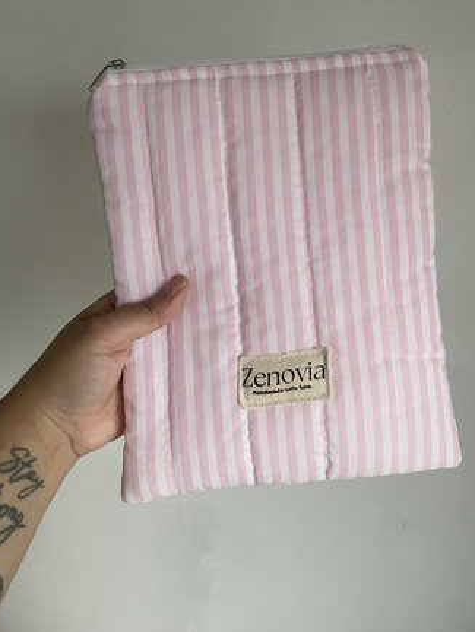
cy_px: 259
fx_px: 585
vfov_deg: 56.5
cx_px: 279
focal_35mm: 32
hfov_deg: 44.0
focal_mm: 4.2
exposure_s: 1/60
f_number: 1.6
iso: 125
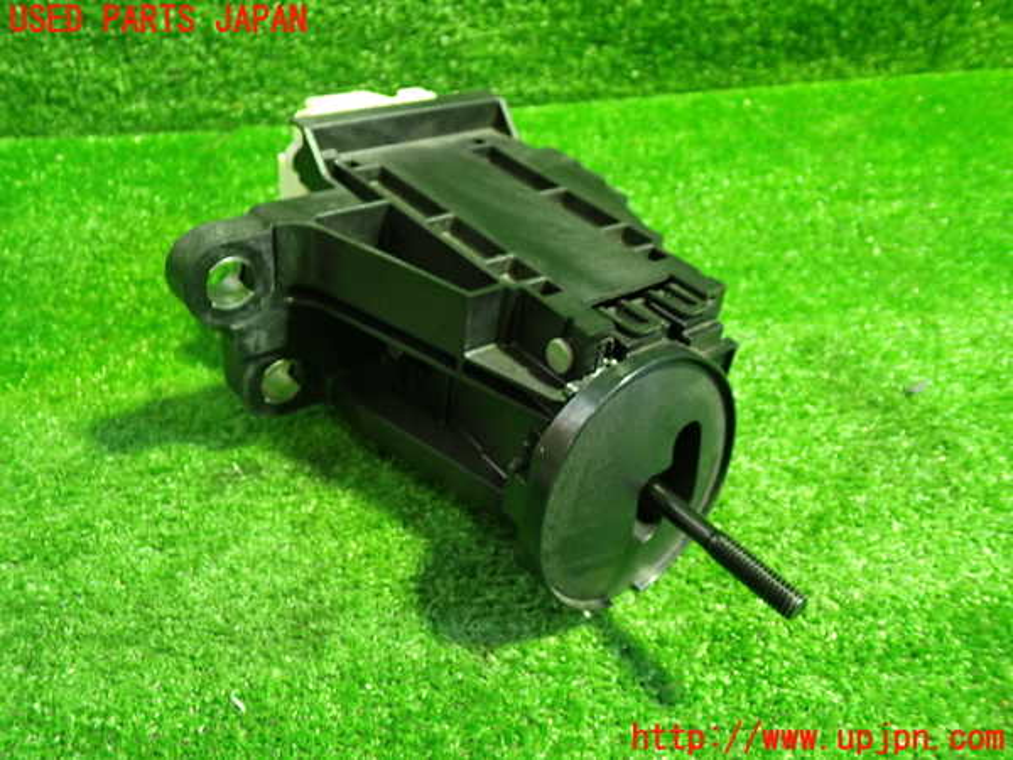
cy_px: 380
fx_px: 878
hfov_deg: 60.0
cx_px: 506
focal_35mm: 30
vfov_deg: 46.8
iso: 640
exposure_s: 1/30
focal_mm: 5.4
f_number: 2.3
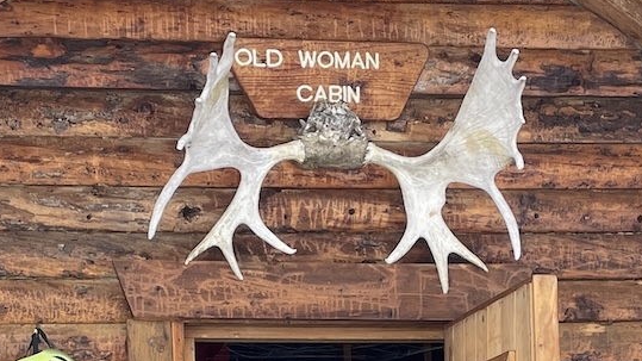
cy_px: 509
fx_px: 1583
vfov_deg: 12.5
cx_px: 360
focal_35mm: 93
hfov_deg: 22.9
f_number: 1.6
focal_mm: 4.2
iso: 32
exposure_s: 1/1511
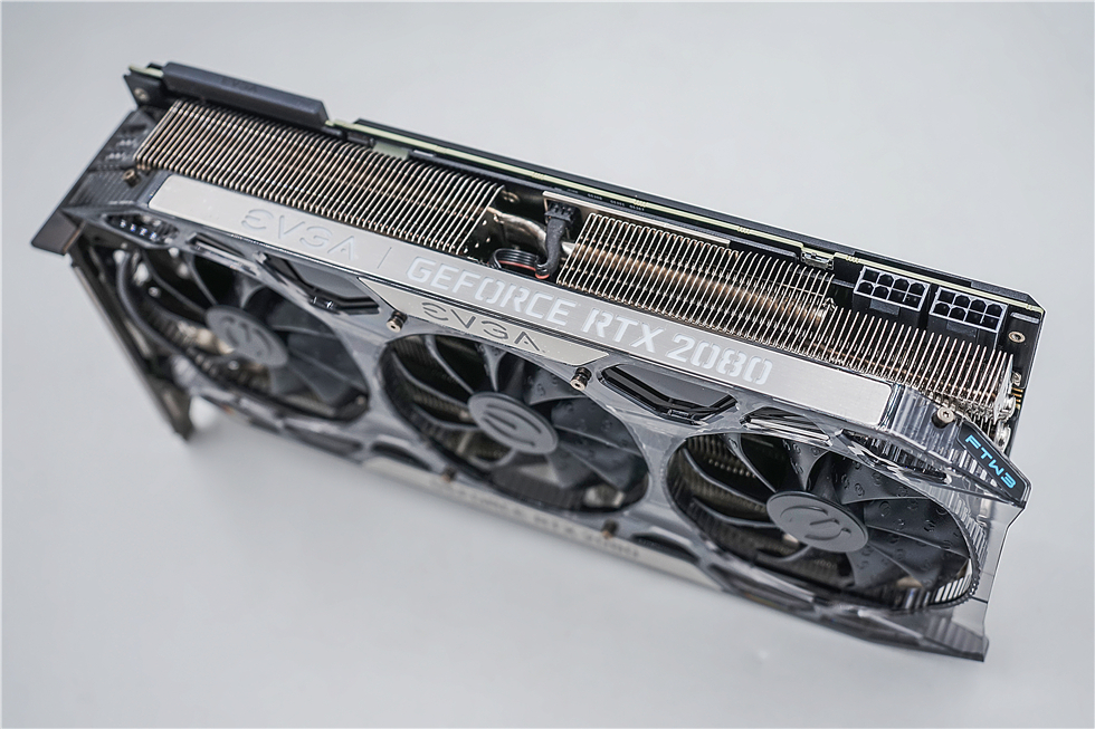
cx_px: 548
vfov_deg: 28.1
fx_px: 1460
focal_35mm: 48
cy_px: 364
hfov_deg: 41.1
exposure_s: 1/250
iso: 200
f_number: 4.5
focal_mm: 48
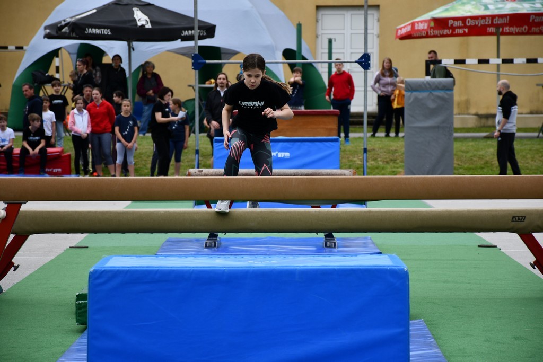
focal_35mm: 157
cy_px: 181
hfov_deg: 13.1
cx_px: 272
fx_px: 2368
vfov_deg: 8.7
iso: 220
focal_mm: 105
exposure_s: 1/500
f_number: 5.6
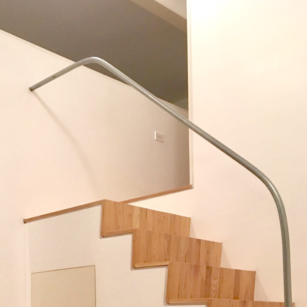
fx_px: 552
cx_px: 72
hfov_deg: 30.5
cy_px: 293
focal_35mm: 55
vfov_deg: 29.4
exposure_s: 1/15
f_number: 2.2
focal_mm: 4.15
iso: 200
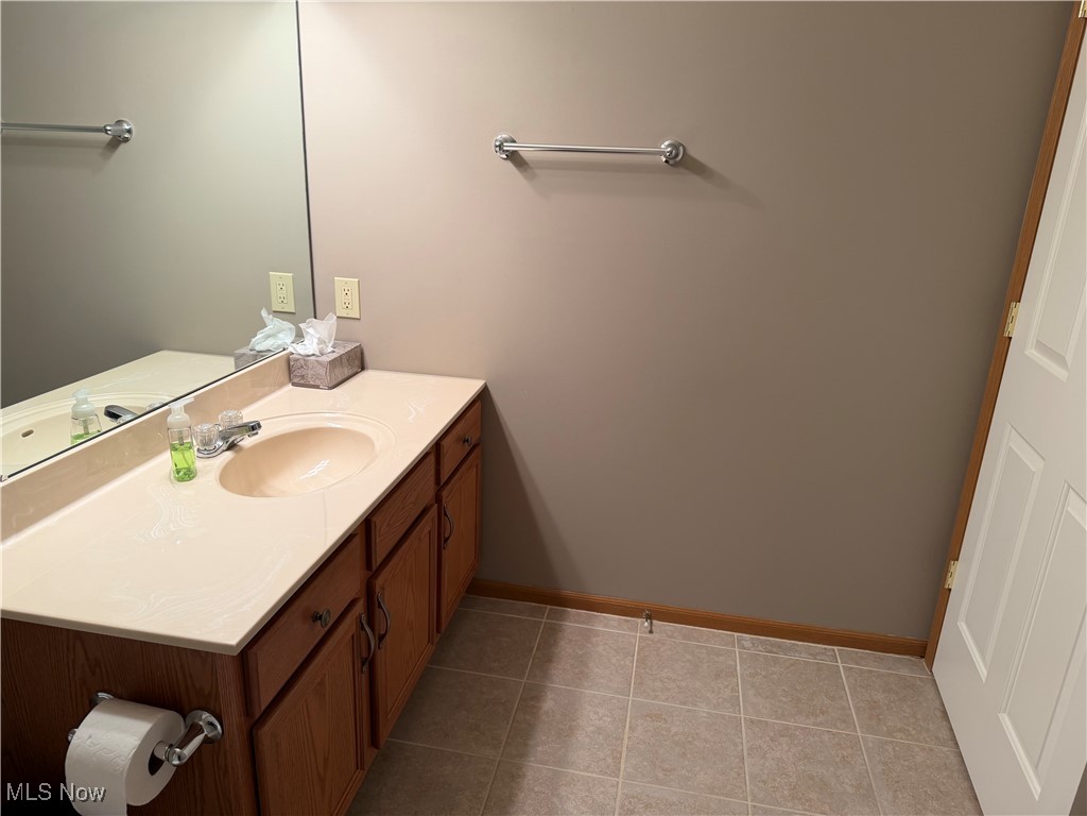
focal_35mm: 24
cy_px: 408
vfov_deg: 56.8
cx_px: 544
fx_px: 754
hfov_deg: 71.6
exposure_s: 1/60
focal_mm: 6.76
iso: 125
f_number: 1.78
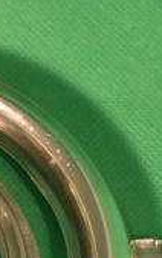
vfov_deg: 8.3
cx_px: -124
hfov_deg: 5.2
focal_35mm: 249
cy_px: 292
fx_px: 1754
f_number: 20
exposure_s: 1/80
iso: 2000
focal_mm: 46
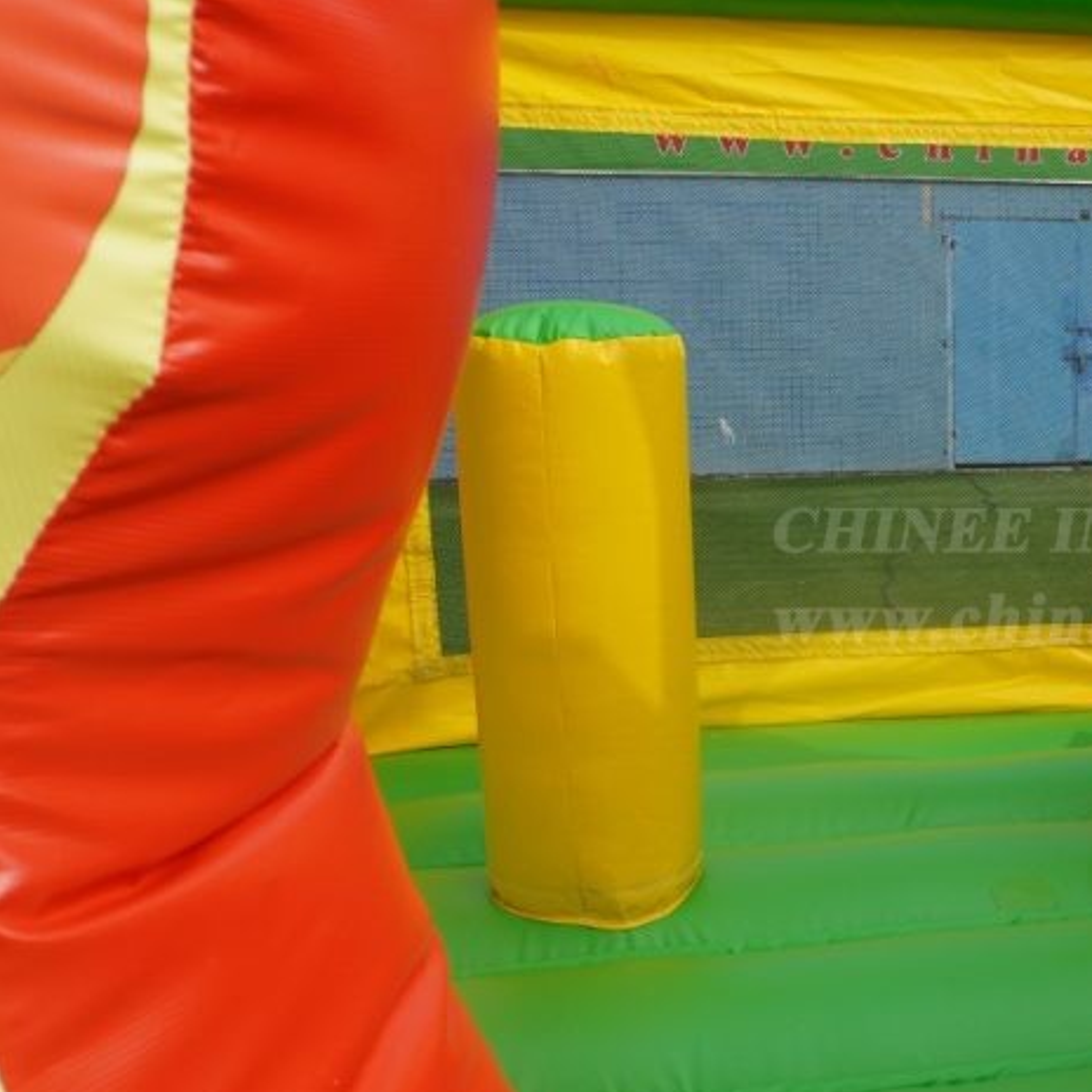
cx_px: 1200
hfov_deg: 32.9
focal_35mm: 45
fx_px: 1606
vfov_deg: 37.5
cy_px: 575
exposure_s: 1/250
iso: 100
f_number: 8
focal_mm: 16
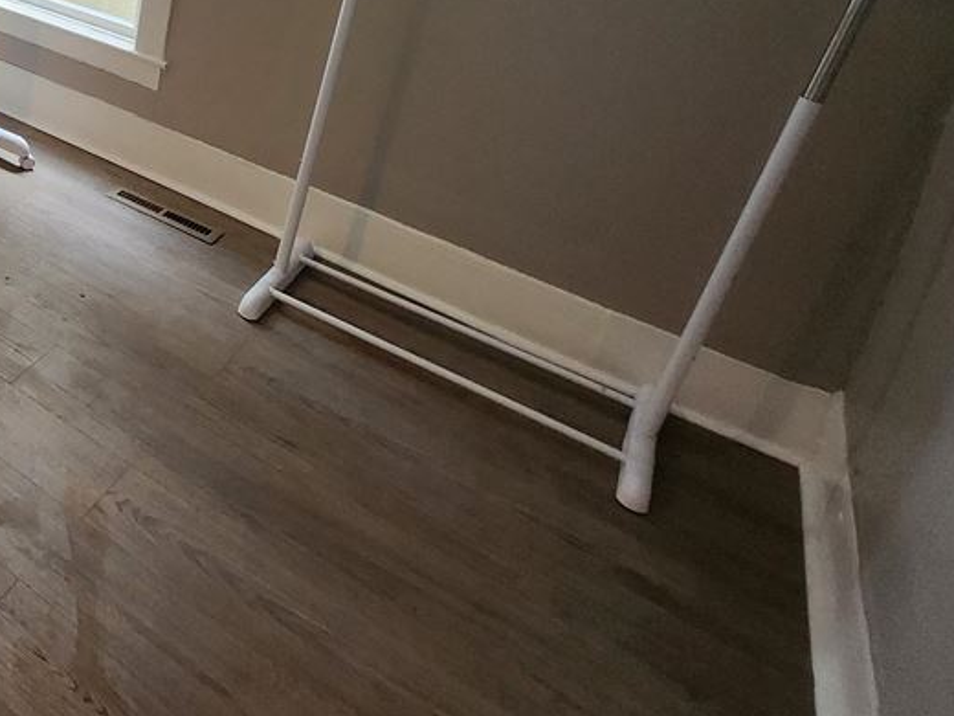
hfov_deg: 40.9
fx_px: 882
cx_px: -171
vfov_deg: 36.3
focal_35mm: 32
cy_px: -101
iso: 250
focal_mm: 1.74
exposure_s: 1/60
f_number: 2.2
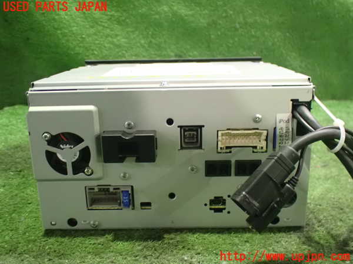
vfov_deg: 39.7
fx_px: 367
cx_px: 176
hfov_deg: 51.4
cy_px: 132
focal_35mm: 36
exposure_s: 1/25
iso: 1600
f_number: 2.5
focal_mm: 6.37
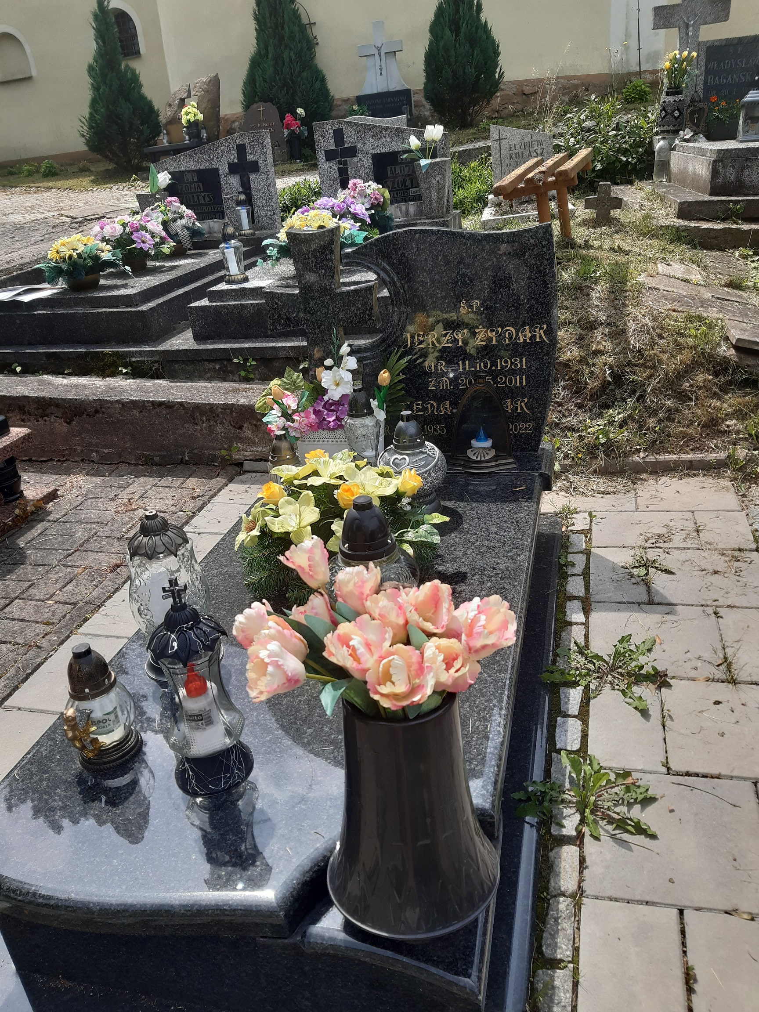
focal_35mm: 26
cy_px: 506
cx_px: 380
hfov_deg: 53.1
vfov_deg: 67.3
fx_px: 760
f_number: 1.7
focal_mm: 3.92
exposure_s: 1/1233
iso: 40
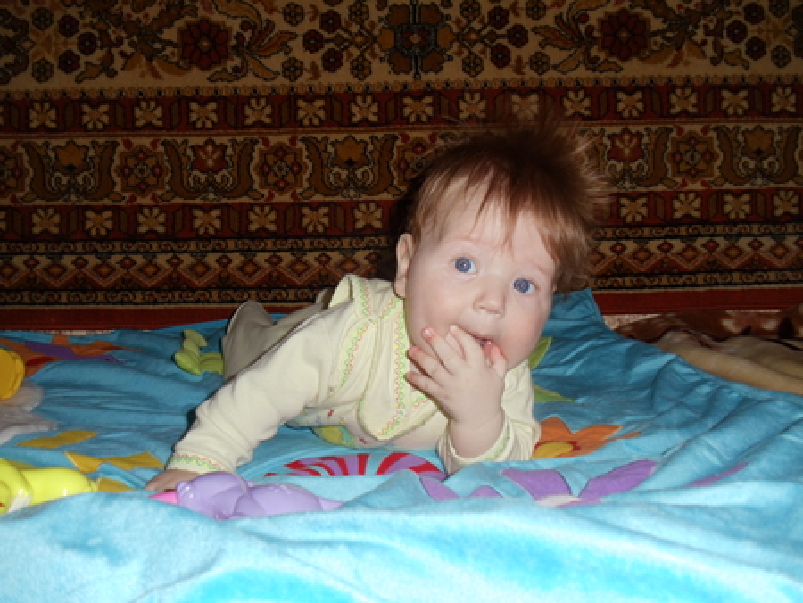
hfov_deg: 42.9
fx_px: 1021
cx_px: 402
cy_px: 302
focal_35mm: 44
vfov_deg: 32.9
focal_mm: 6
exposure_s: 1/8
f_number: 3.5
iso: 80
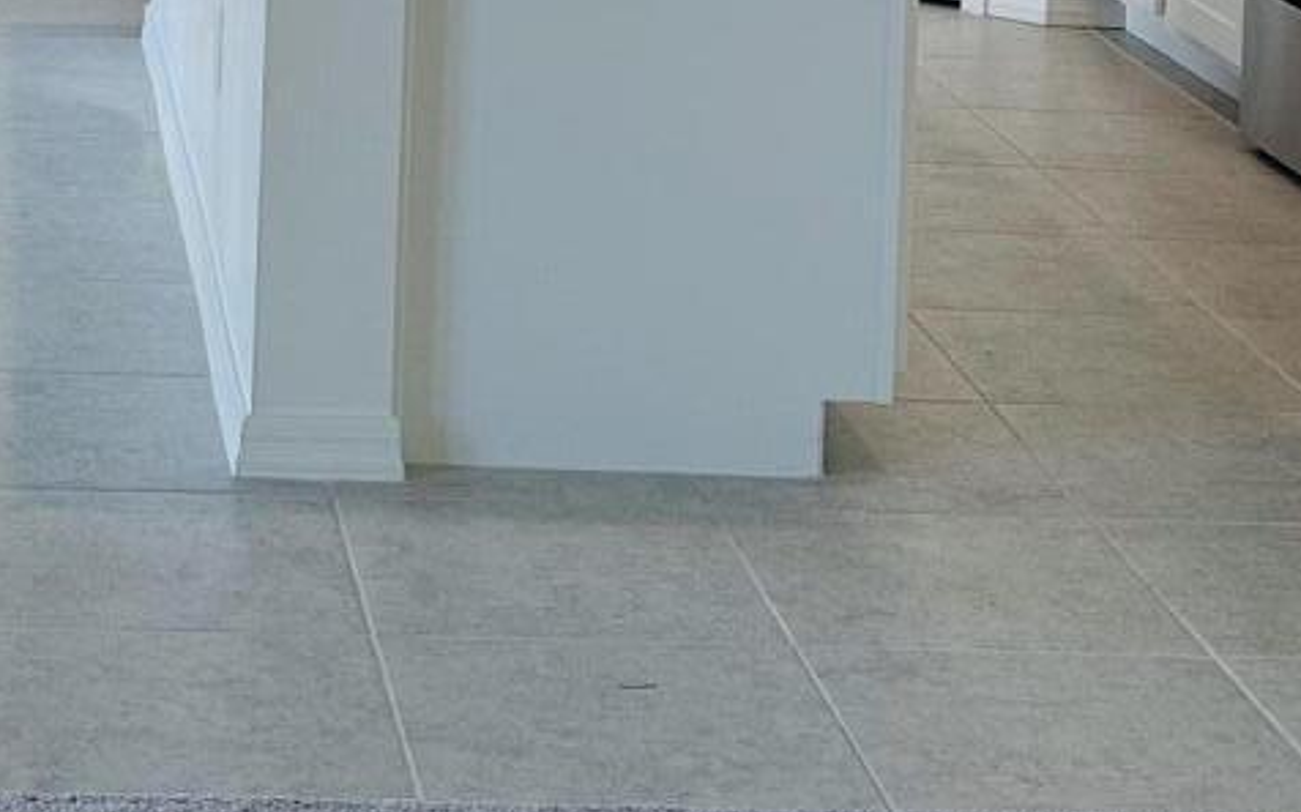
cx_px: 98
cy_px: -596
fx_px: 3792
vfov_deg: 11.4
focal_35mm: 107
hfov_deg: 19.1
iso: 80
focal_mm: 6.86
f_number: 1.78
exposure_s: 1/166
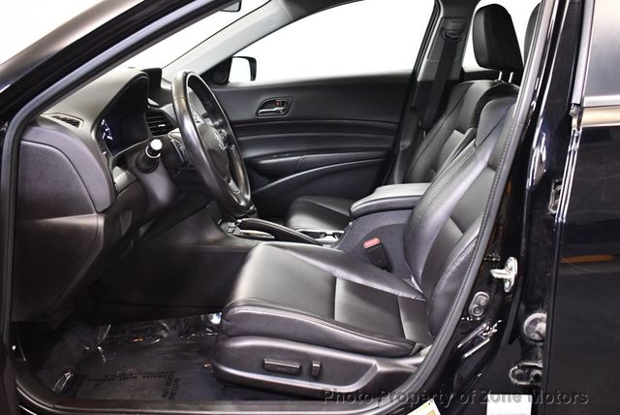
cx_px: 310
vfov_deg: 36.9
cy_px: 208
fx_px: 621
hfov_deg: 53.1
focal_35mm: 36
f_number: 3.5
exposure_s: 1/100
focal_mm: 18
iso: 3200
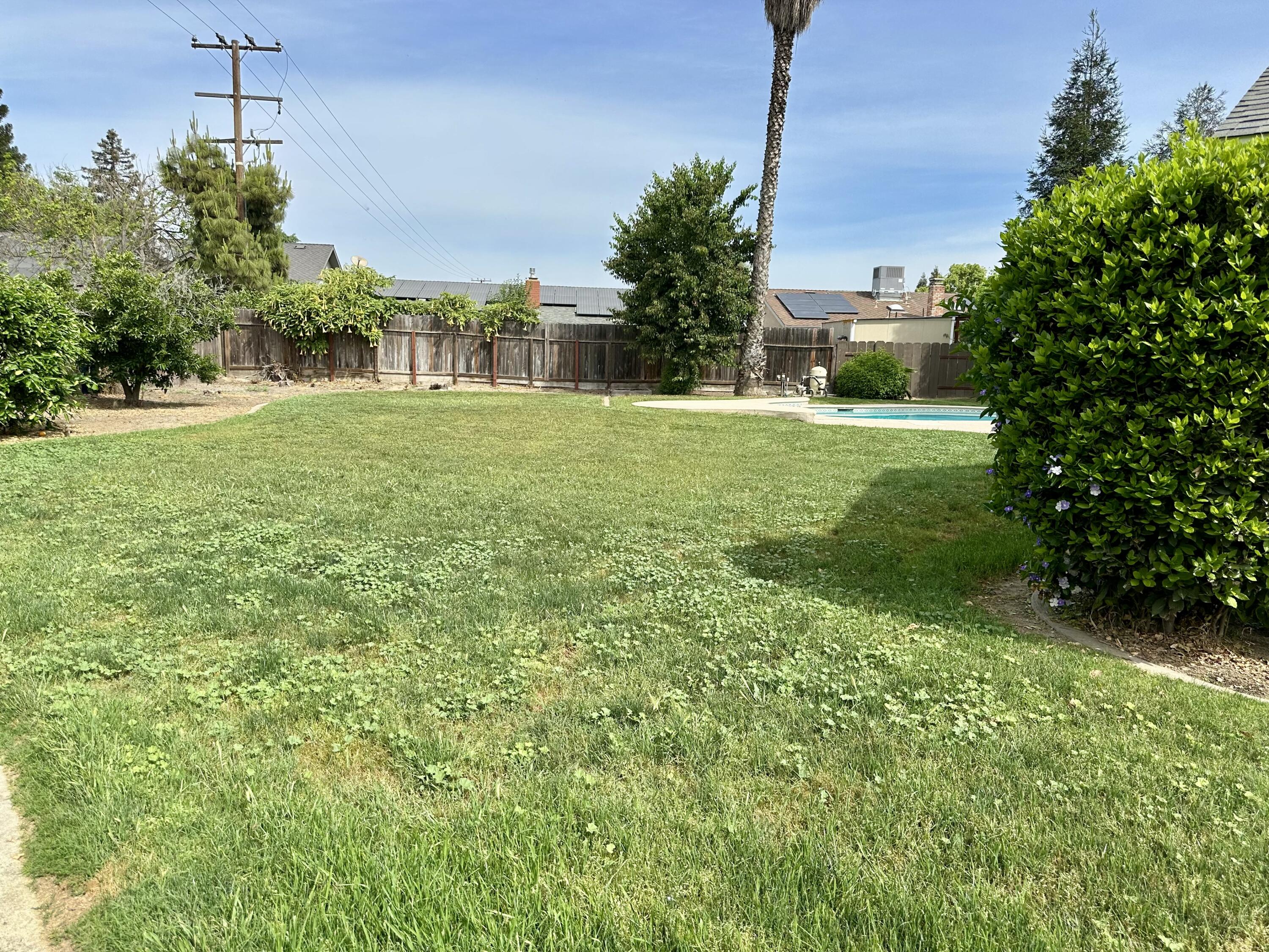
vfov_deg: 56.8
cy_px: 476
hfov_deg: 71.6
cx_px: 634
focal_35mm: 24
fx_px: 880
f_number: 1.78
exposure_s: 1/3861
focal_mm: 6.86
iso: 80
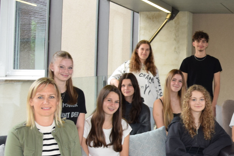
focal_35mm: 151
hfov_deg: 13.2
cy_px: 99
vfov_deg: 9.1
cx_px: 277
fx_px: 984
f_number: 5.6
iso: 800
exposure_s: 1/125
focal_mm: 35
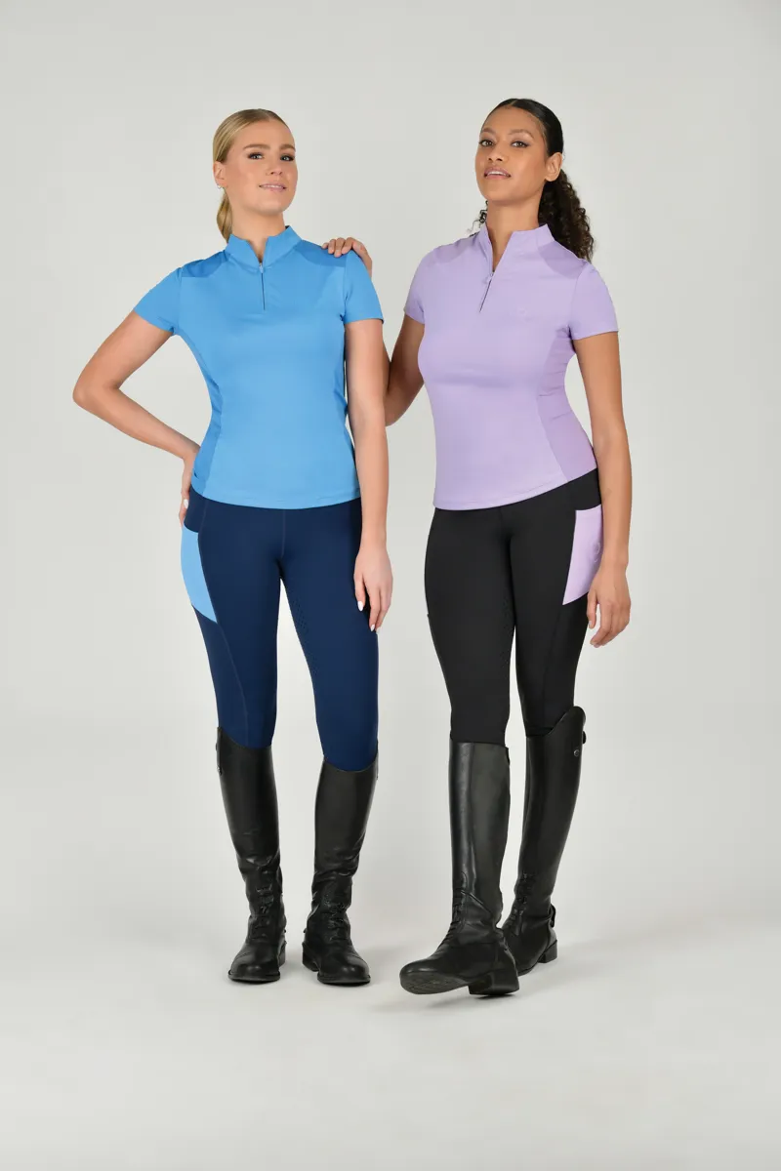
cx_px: 390
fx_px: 2278
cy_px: 586
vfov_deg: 28.8
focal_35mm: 70
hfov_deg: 19.5
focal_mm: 70
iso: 100
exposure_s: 1/160
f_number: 5.6
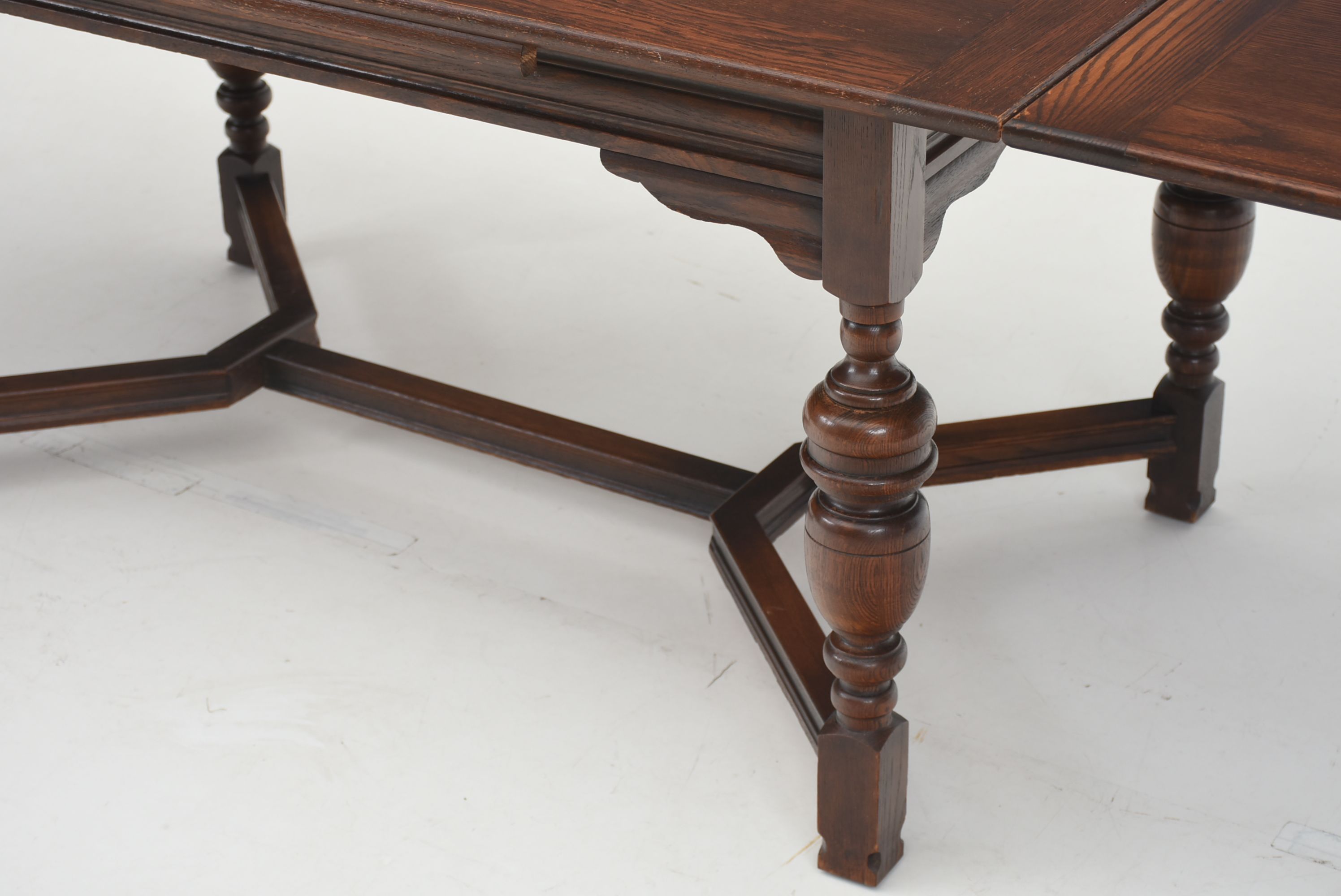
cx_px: 670
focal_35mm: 75
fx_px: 2796
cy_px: 448
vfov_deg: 18.2
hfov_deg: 27.0
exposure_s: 1/125
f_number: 7.1
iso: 200
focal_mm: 50
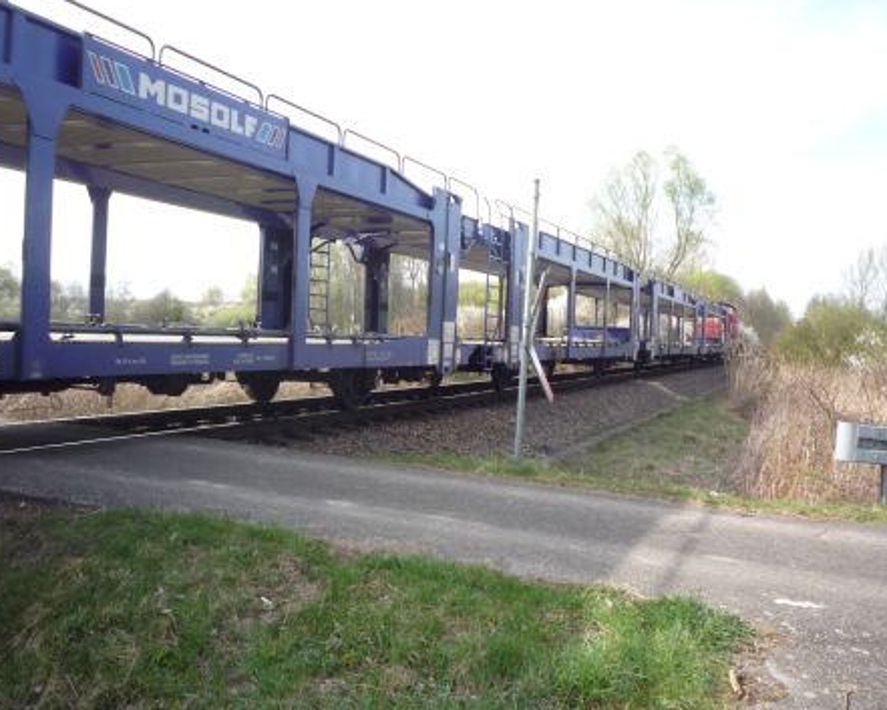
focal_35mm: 34
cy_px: 352
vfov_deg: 43.4
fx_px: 893
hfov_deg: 52.8
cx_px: 422
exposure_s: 1/250
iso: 160
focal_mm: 5.2
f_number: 4
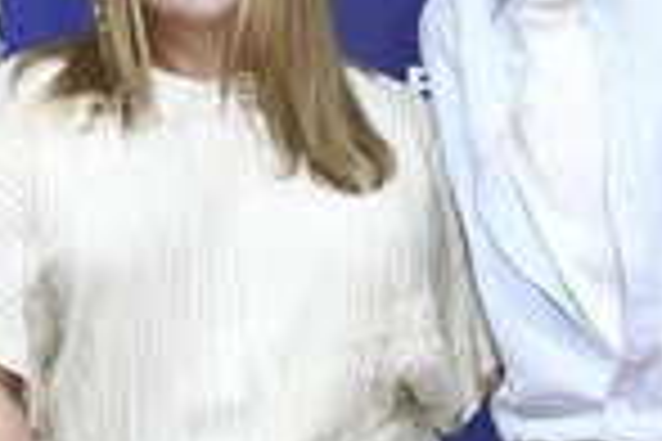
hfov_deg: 13.9
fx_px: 2703
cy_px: 238
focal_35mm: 147
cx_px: 209
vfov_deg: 9.3
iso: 800
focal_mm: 48
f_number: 5.6
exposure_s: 1/250
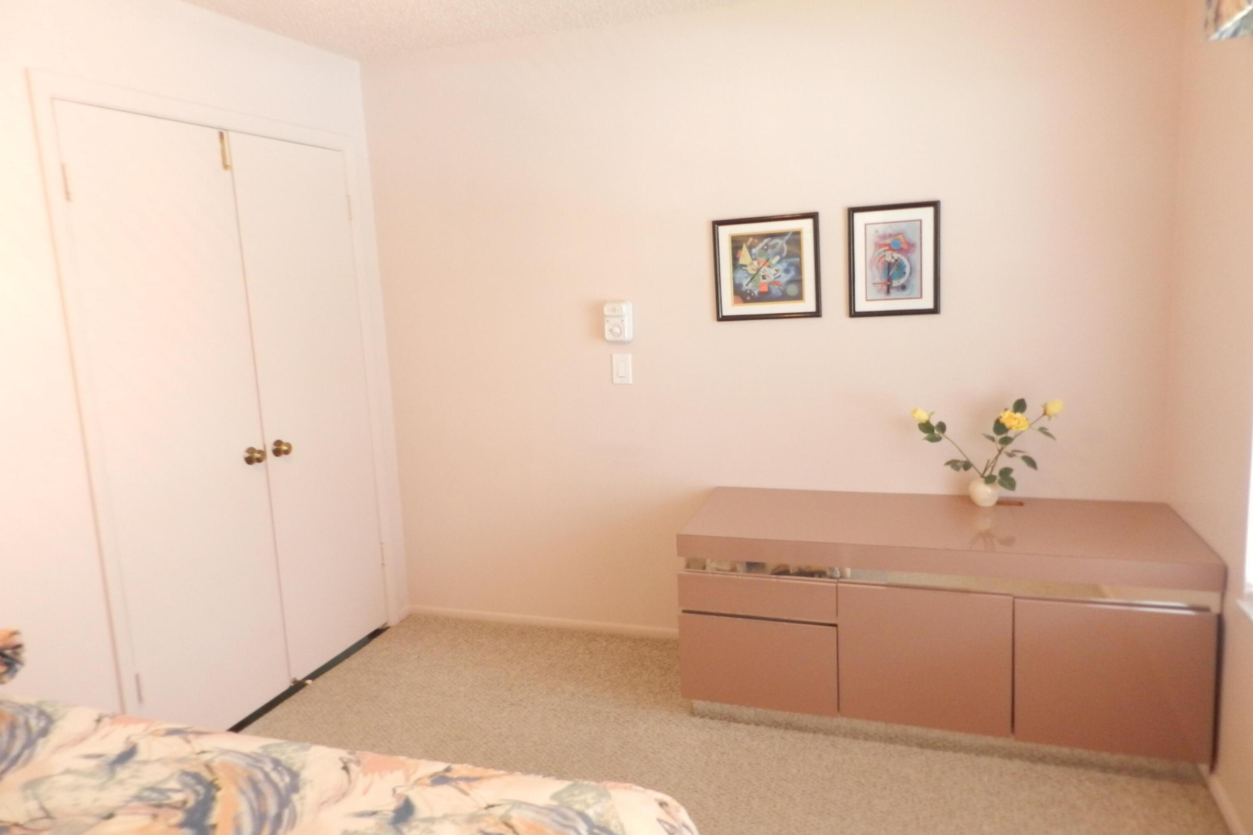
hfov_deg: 73.7
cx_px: 627
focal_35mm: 24
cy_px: 400
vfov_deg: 53.1
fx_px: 835
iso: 400
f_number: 3.4
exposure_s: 1/25
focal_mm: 4
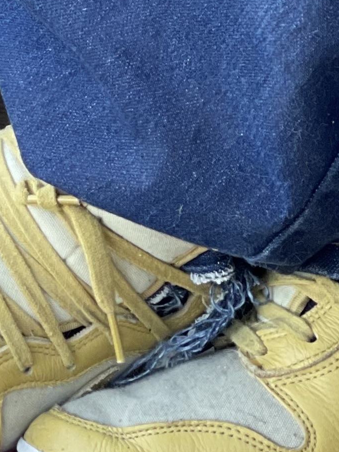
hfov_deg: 5.1
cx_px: -285
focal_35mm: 285
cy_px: -159
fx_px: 3721
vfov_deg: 6.9
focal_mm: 7.5
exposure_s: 1/121
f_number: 2.2
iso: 100
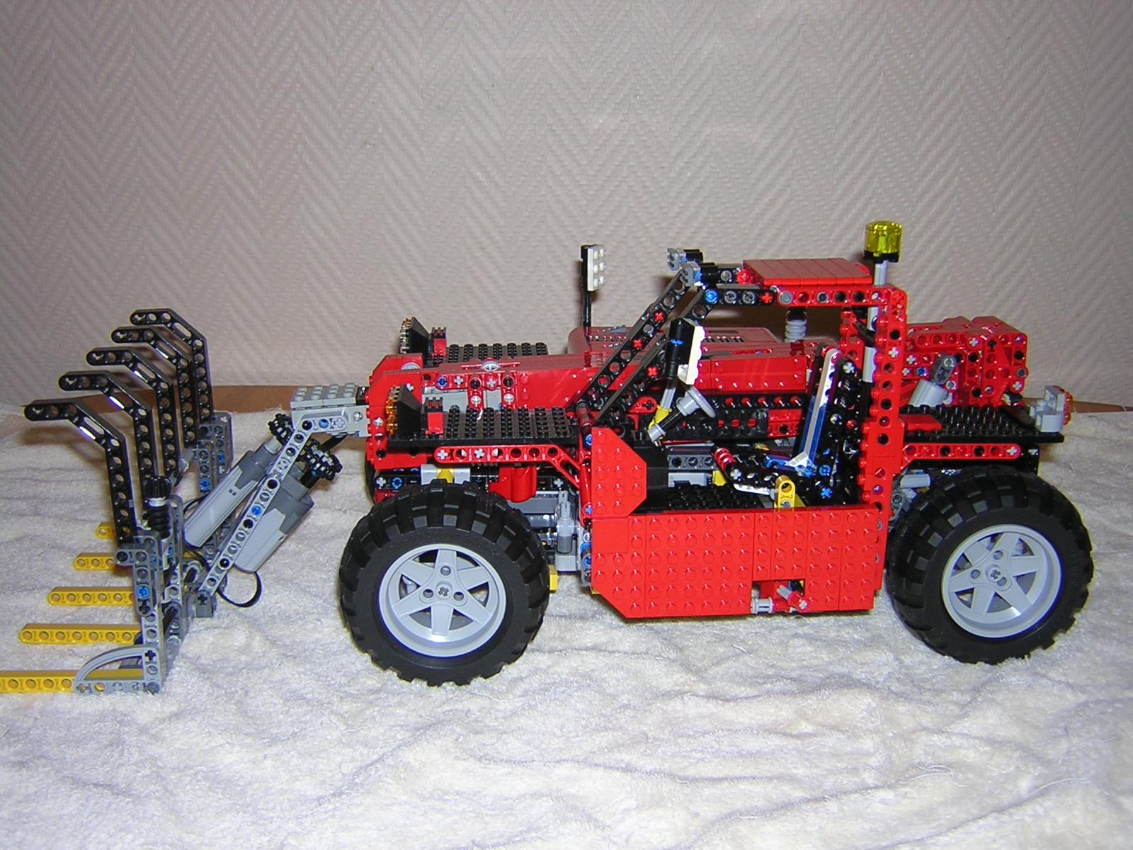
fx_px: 1309
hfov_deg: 46.8
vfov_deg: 36.0
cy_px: 425
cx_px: 566
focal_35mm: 40
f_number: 2.7
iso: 100
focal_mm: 5.2
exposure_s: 1/60.1
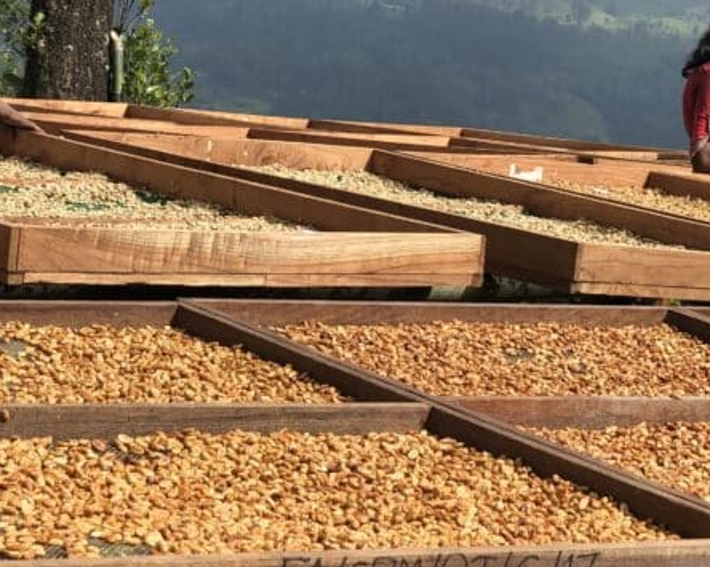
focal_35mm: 117
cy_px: 268
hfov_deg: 16.3
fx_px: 2458
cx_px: 593
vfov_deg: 13.2
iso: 16
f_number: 2.4
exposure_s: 1/505
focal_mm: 6
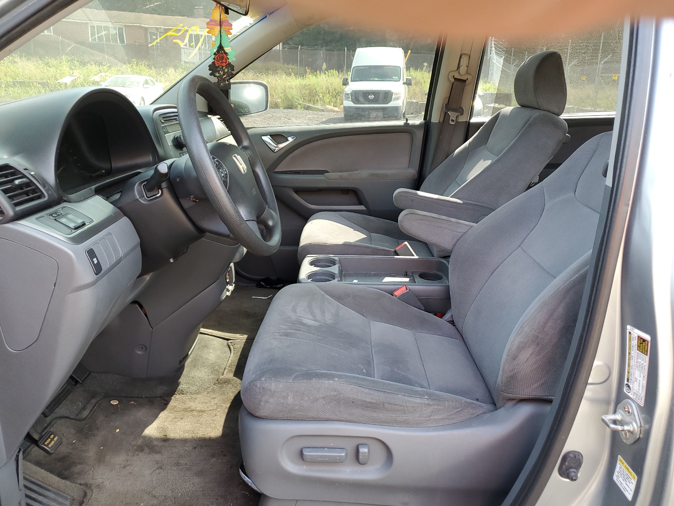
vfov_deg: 53.1
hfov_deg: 67.3
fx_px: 506
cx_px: 337
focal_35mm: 26
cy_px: 253
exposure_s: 1/120
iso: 70
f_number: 1.5
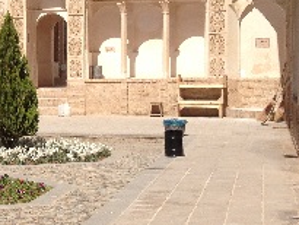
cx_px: -119
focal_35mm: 105
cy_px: 112
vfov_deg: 14.1
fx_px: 907
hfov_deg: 17.3
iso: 50
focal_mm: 4.12
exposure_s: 1/2463
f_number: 2.4
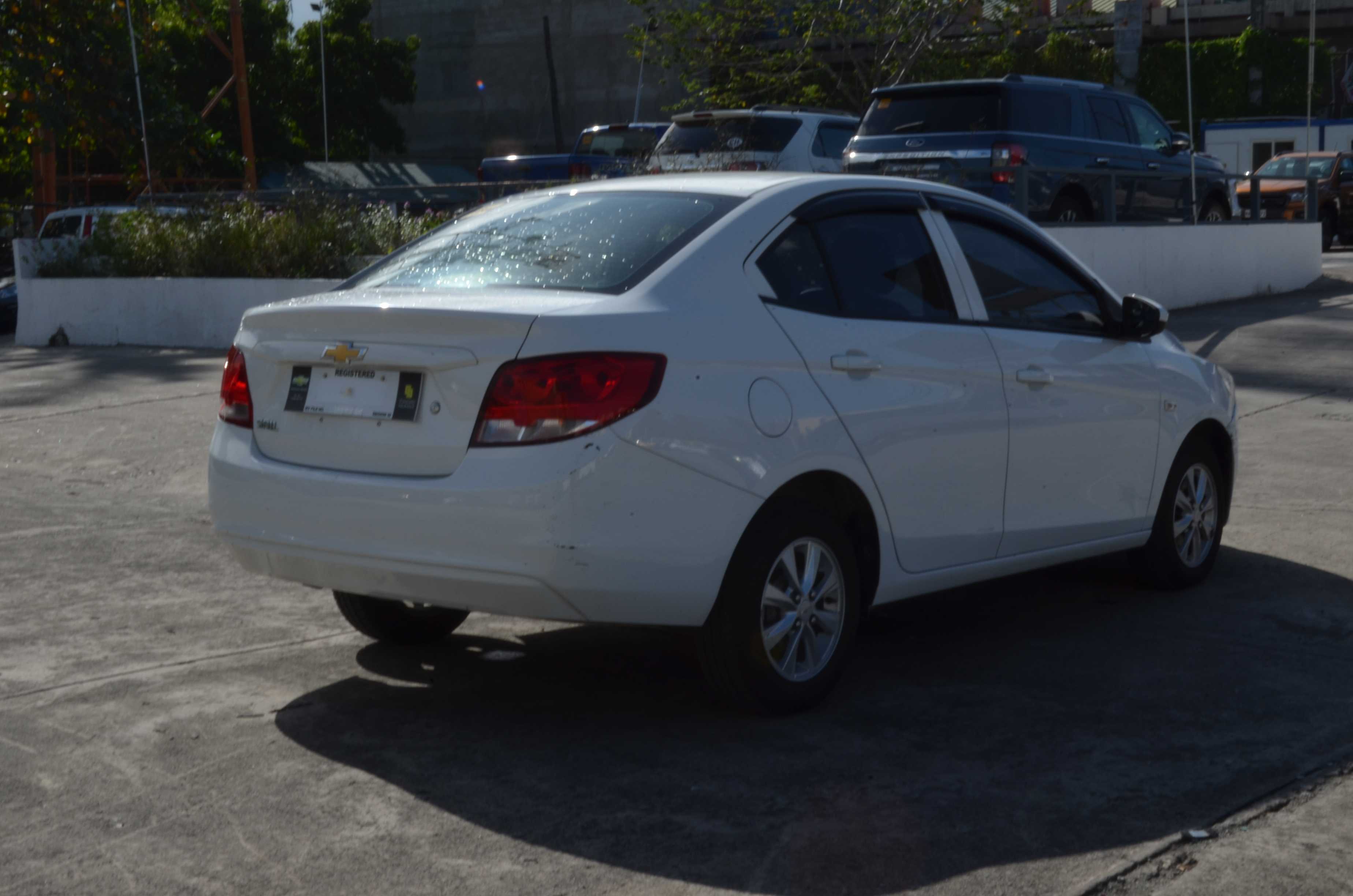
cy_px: 448
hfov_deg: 41.2
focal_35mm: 48
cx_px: 676
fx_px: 1800
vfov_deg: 28.0
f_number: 32
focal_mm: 32
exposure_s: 1/25
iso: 100
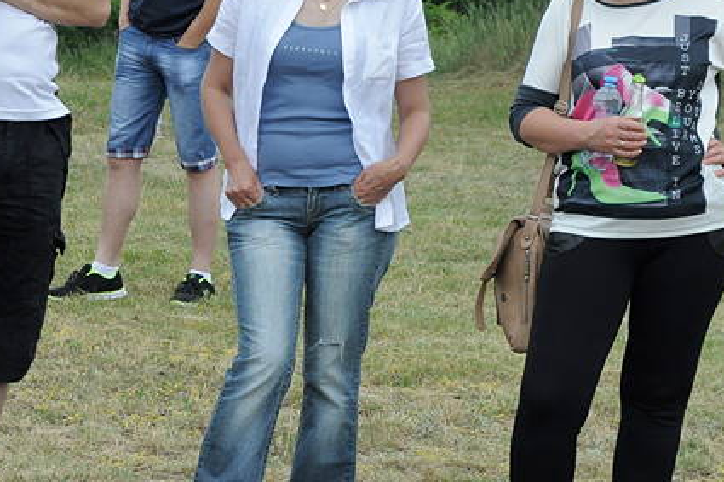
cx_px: 322
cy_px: 173
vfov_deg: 6.5
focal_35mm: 210
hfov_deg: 9.8
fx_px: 4221
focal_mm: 70
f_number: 8
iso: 800
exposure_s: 1/1000
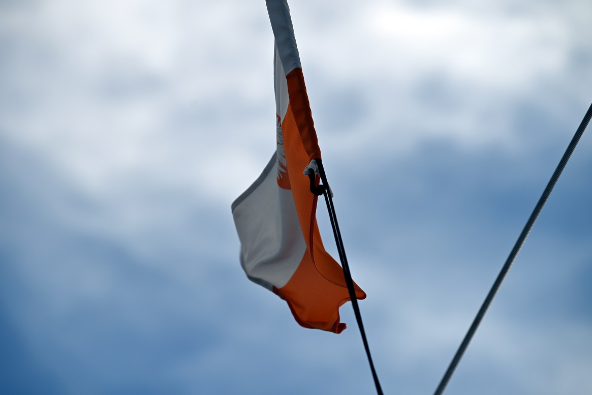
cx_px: 293
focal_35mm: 173
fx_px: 2845
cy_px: 192
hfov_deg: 11.9
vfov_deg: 7.9
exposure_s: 1/1600
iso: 100
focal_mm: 155
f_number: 7.1
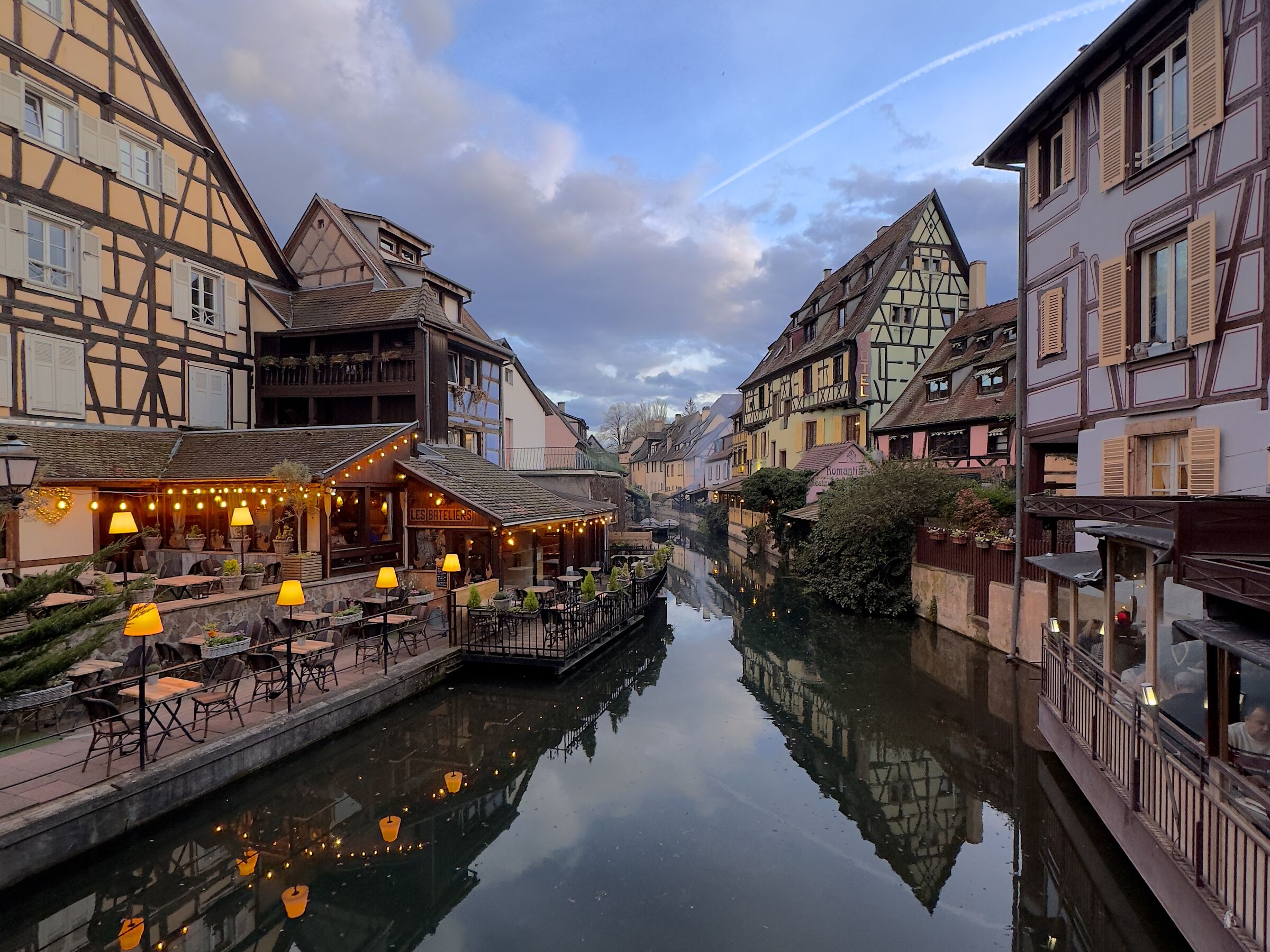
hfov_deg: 102.1
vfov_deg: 85.7
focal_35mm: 14
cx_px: 635
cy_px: 476
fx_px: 514
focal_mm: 2.22
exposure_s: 1/100
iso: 100
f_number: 2.2
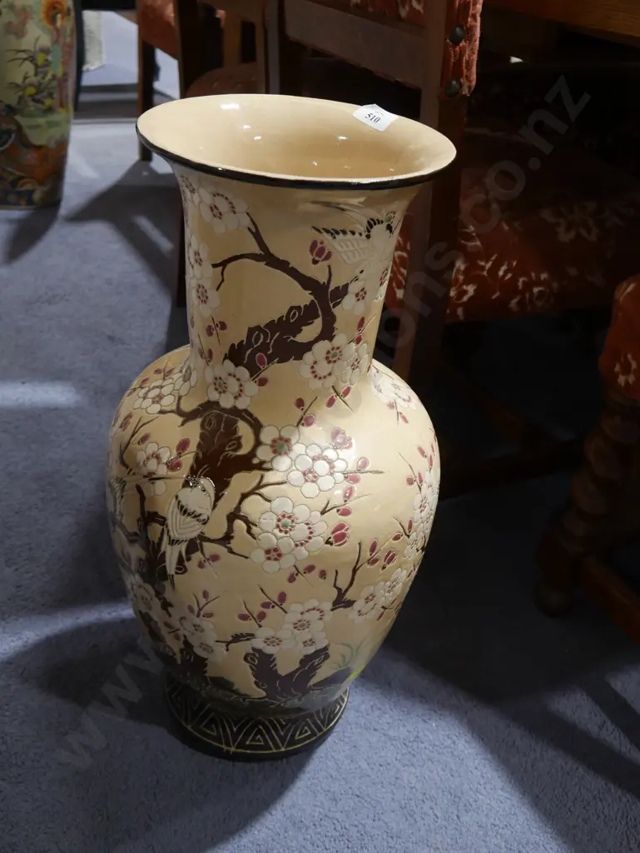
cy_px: 426
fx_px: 837
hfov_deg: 41.8
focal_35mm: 34
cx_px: 320
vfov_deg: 53.9
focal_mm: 17
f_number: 4
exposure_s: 1/60
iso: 640
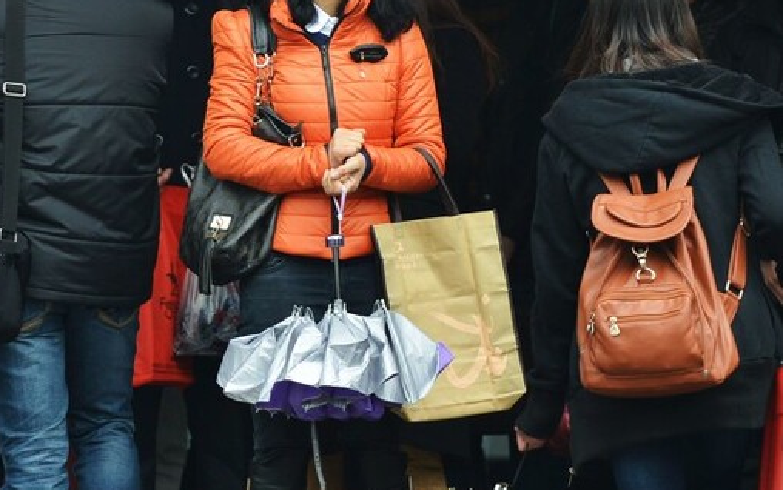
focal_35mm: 481
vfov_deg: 2.7
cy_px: 117
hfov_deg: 4.4
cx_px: 388
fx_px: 10269
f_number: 2.8
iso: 320
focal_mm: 200
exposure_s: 1/200
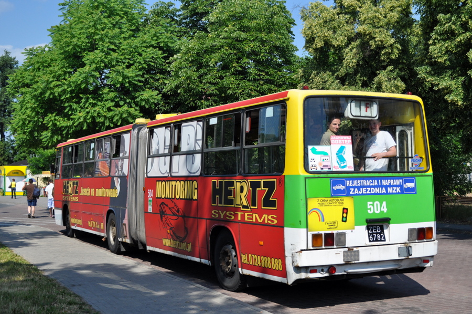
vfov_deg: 25.7
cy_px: 157
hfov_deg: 37.9
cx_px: 236
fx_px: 688
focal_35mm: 52
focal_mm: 35
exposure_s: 1/1600
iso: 400
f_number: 6.3
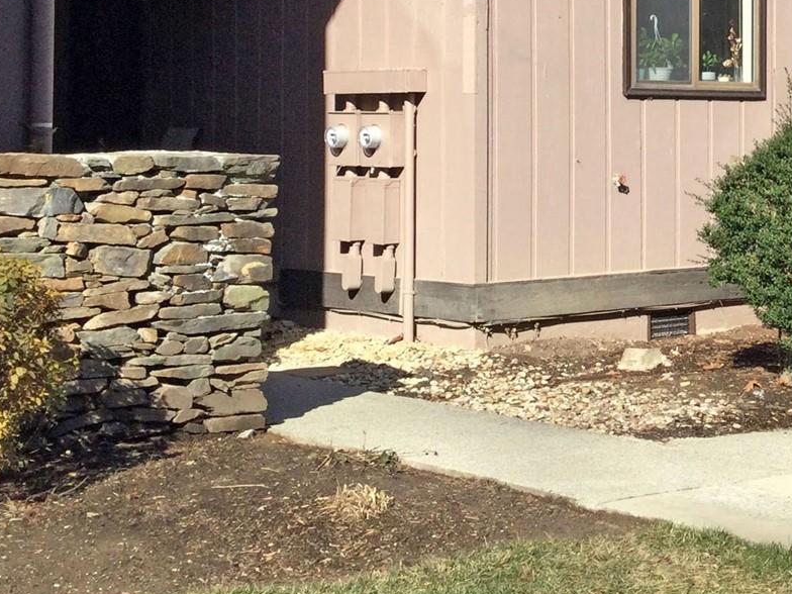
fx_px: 1853
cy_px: -80
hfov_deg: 23.4
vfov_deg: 17.5
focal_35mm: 81
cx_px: 736
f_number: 2.4
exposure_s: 1/867
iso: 25
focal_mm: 3.3
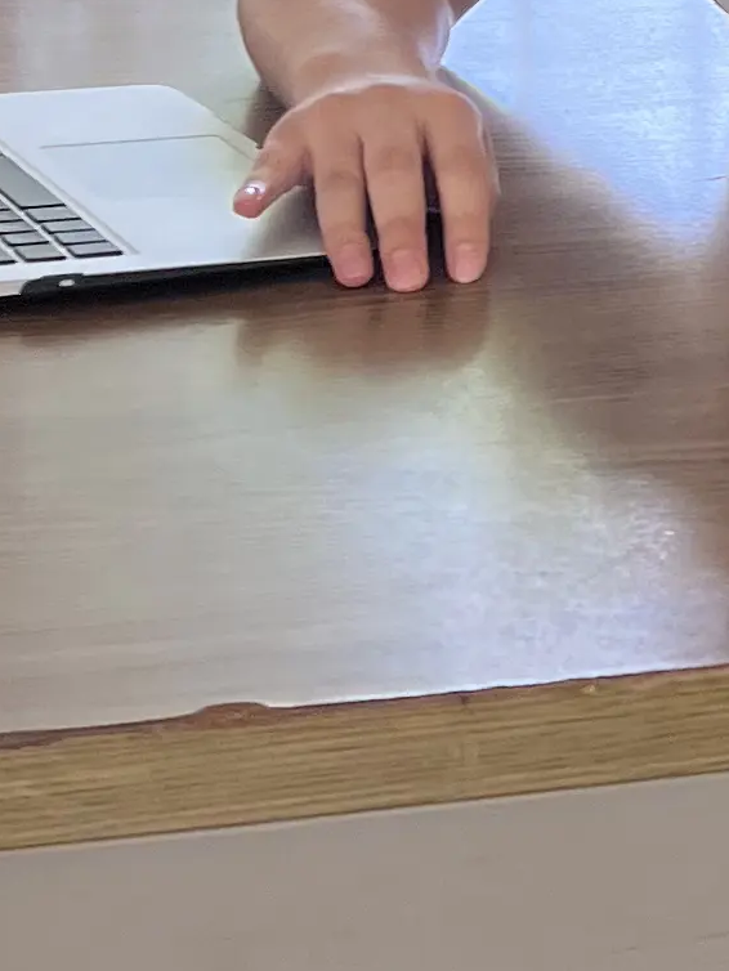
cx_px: 1358
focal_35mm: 139
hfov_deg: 10.0
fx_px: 3901
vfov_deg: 13.9
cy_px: -104
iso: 50
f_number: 1.5
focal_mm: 5.7
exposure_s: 1/121
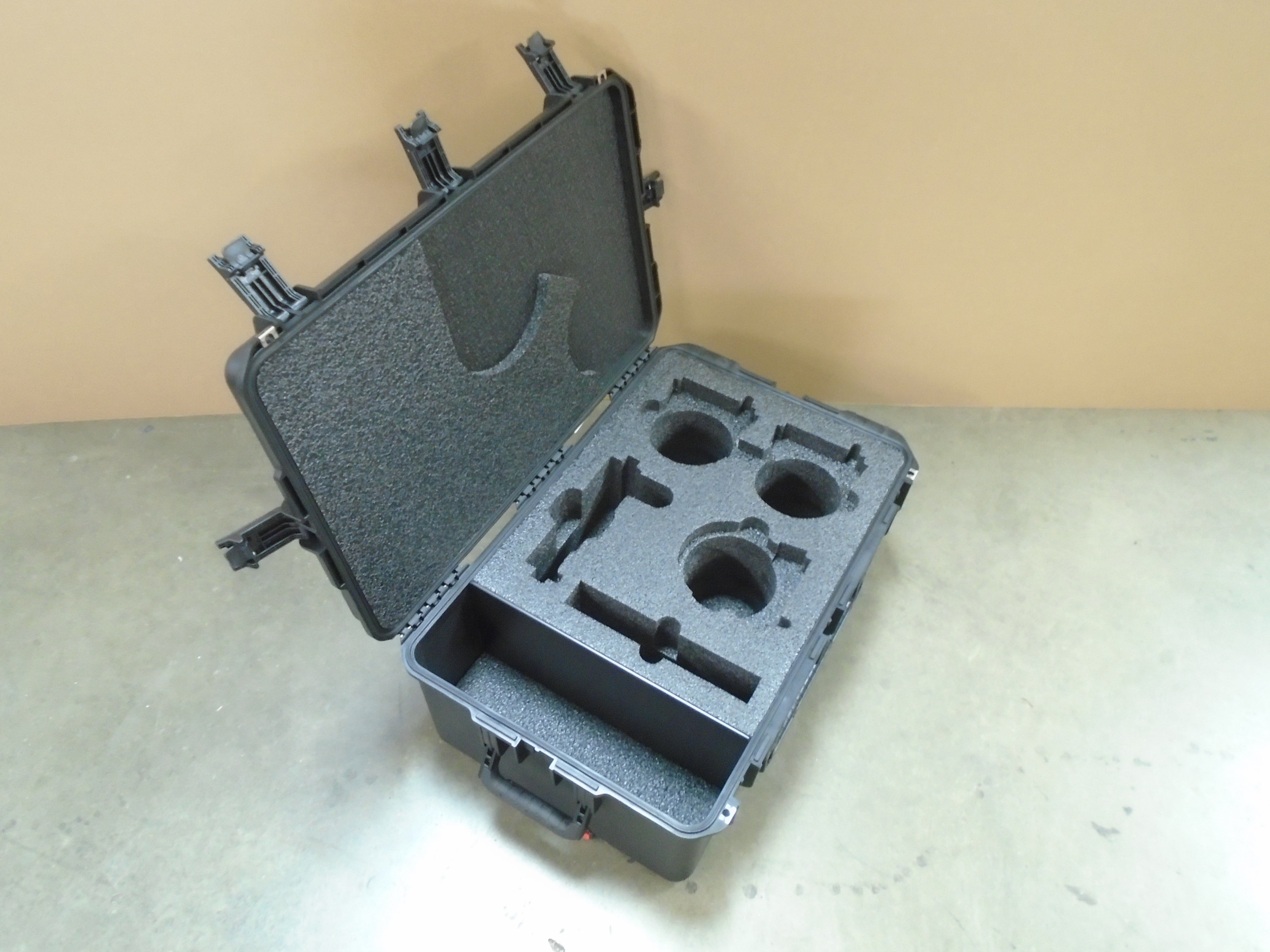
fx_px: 954
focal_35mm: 26
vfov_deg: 53.1
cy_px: 476
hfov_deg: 67.3
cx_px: 635
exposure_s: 1/5
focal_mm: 4.6
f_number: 3.2
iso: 400
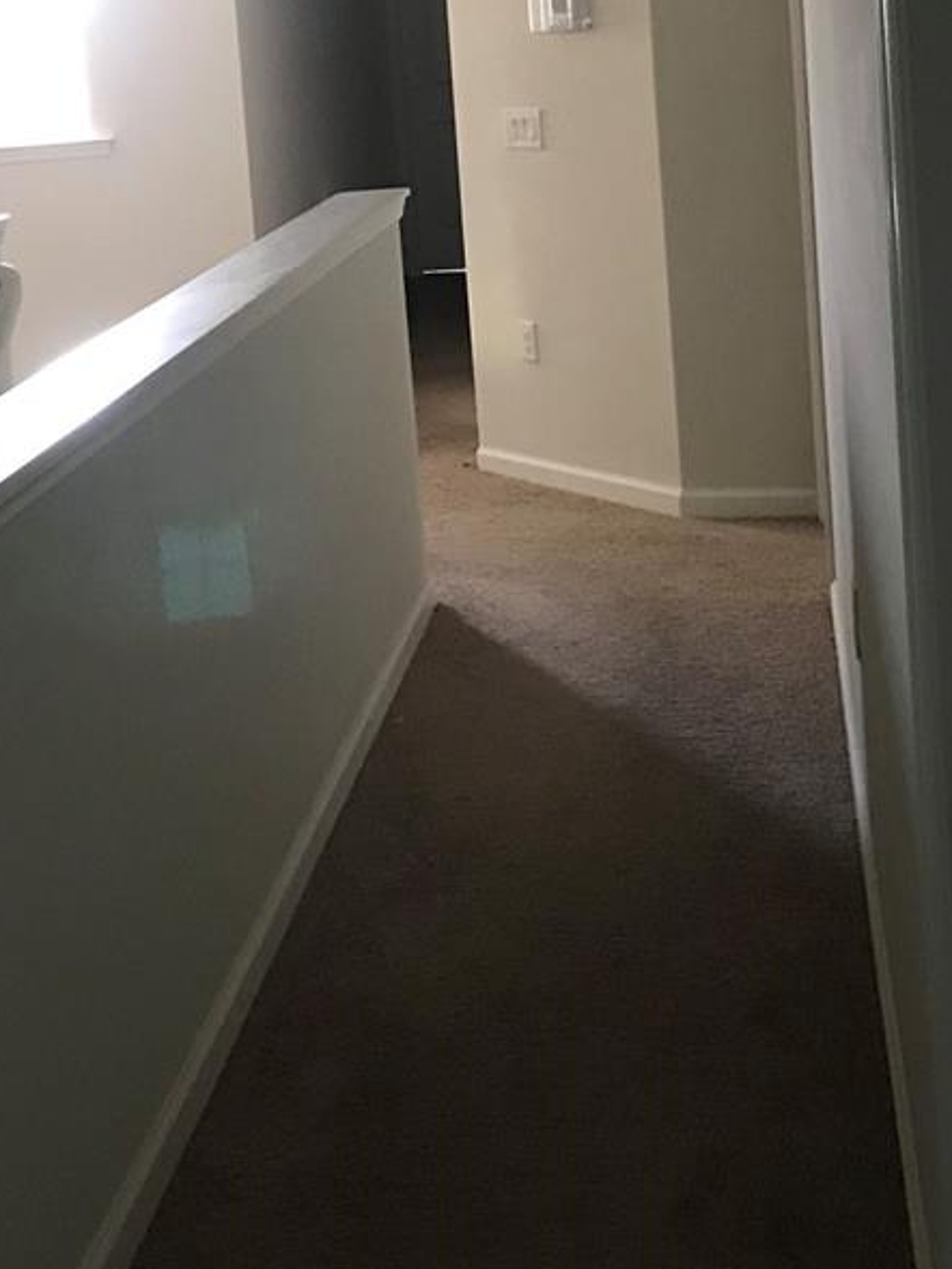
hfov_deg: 25.0
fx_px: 2089
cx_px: 131
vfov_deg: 32.8
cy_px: 250
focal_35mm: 57
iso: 80
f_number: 1.8
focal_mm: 3.99
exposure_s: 1/15
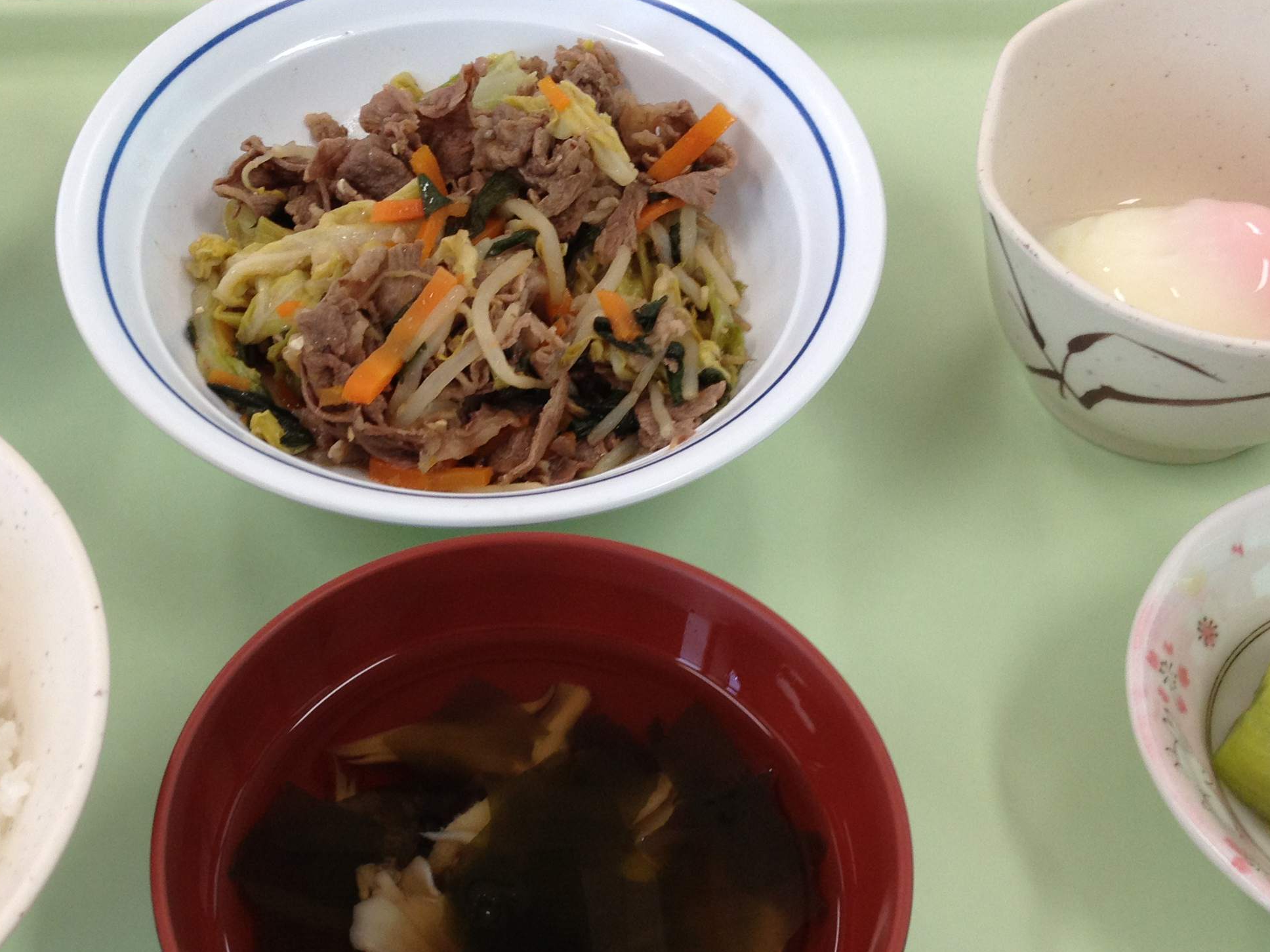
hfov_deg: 32.5
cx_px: 475
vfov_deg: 24.7
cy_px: 660
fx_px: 2165
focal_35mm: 59
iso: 80
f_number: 2.4
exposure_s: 1/60
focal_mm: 4.28
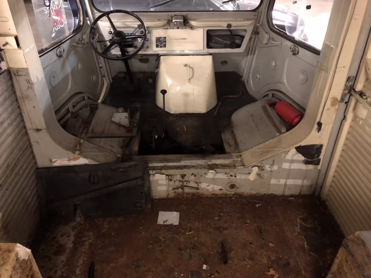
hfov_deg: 63.4
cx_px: 186
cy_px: 139
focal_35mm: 28
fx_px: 300
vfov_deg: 49.7
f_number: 1.8
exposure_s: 1/4
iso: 125
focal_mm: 3.99
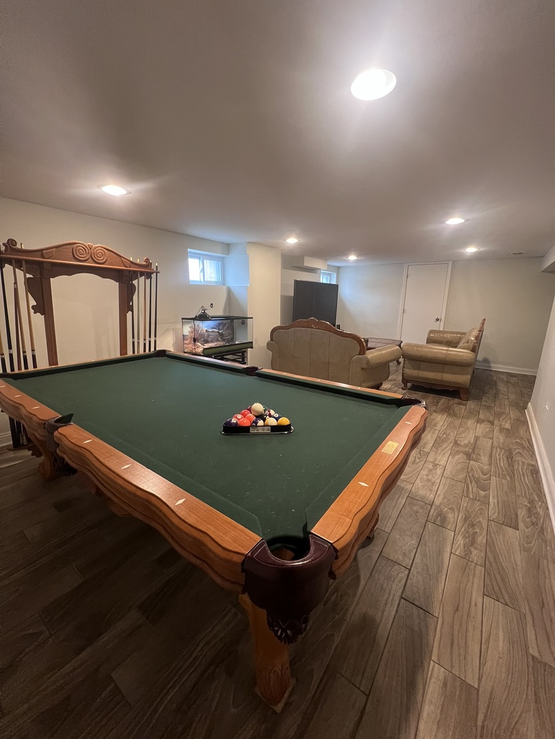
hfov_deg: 89.9
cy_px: 370
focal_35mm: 13
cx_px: 278
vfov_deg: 106.2
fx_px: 278
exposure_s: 1/60
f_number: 1.8
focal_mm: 1.57
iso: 400
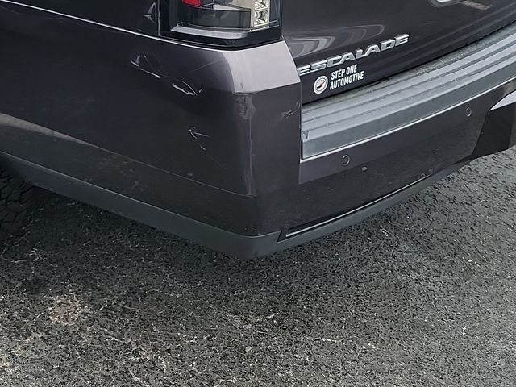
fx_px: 894
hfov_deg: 31.0
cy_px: -71
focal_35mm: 60
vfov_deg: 22.6
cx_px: 71
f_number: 1.8
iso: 74
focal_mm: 6.7
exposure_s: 1/119
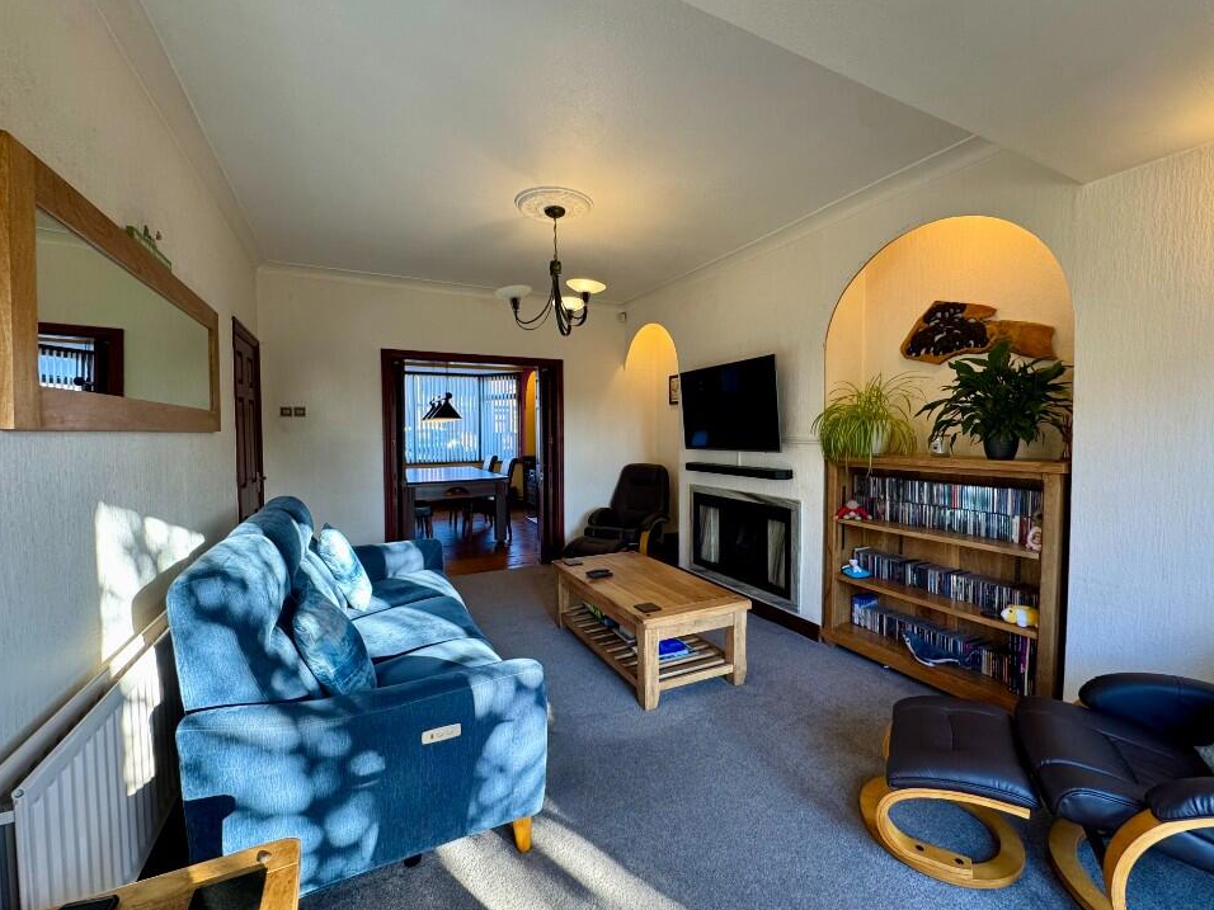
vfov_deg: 81.7
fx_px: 526
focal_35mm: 15
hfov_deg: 98.2
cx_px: 615
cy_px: 452
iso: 160
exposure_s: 1/100
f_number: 2.2
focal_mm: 2.22
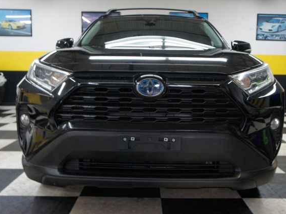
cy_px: 107
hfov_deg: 51.3
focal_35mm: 36
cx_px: 152
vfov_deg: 39.7
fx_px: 297
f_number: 4
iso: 500
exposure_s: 1/40
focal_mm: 22
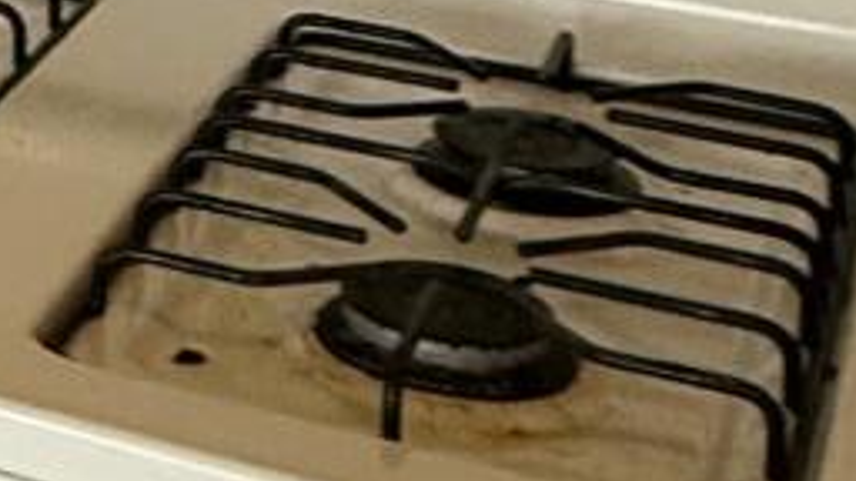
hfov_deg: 14.2
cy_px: -421
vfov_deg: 9.6
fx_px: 2701
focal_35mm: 119
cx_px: -986
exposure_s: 1/101
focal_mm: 2.22
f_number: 2.2
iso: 200
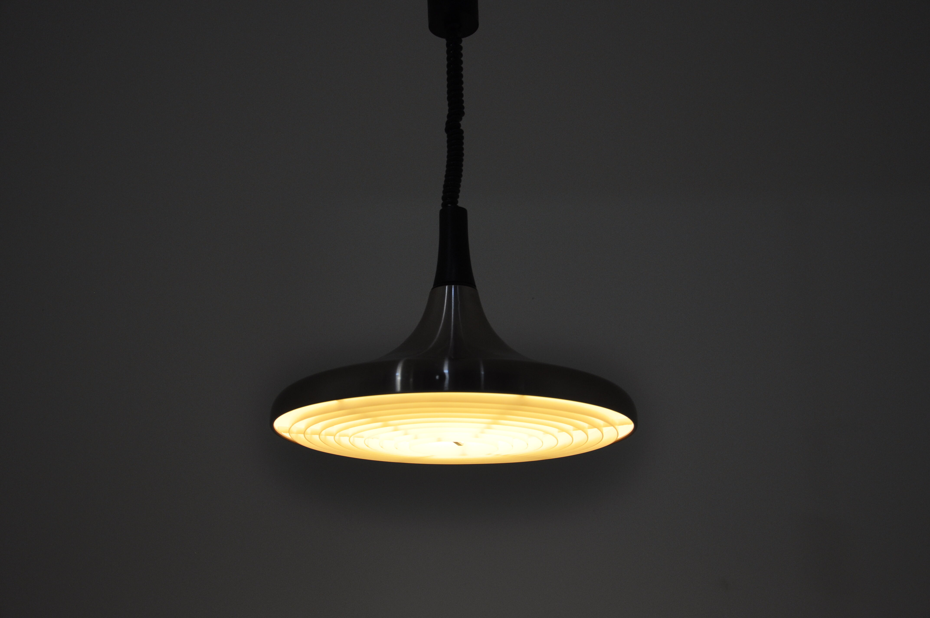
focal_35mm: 45
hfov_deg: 43.7
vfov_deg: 29.8
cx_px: 465
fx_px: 1161
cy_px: 309
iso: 280
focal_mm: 30
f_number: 5.6
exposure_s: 1/30
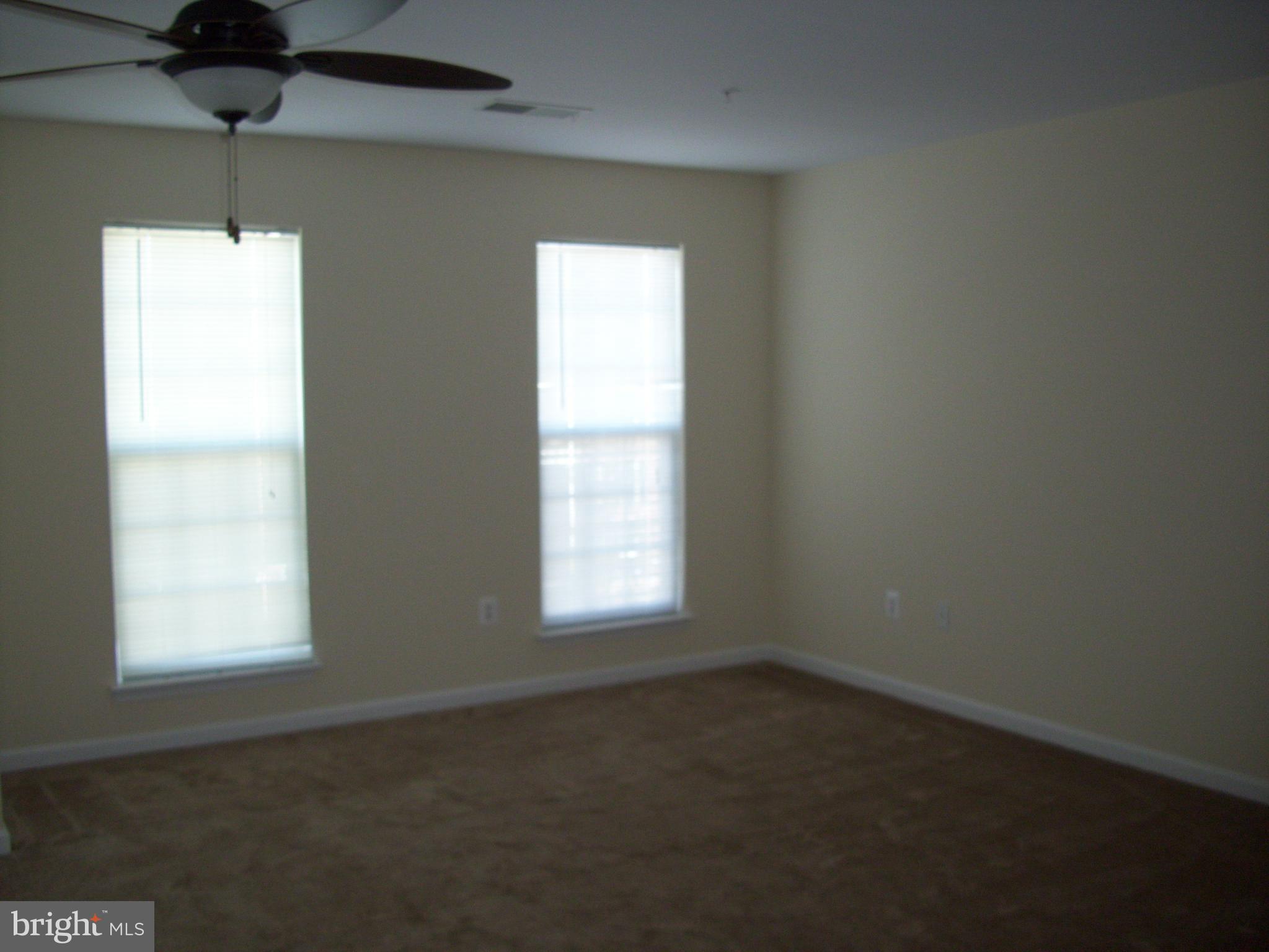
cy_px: 476
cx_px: 634
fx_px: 1246
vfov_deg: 41.8
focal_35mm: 34
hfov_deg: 54.0
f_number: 2.9
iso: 100
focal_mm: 5.7
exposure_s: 1/40
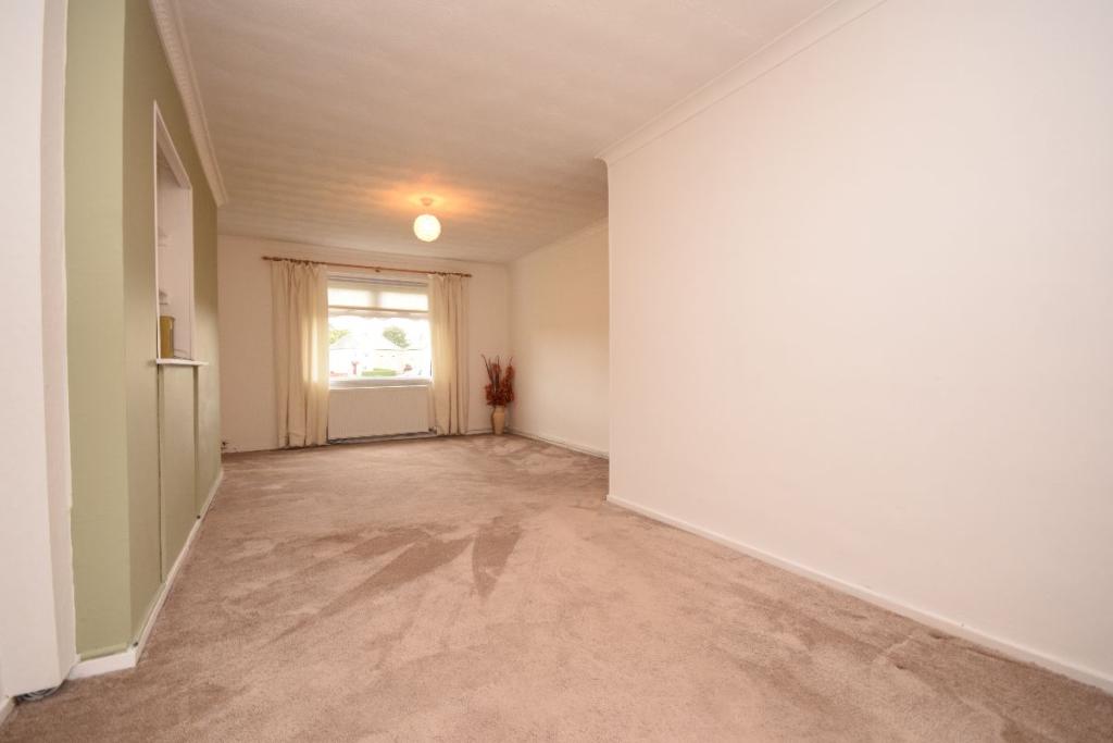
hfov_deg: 100.4
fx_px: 464
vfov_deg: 77.3
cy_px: 372
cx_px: 556
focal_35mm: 15
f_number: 5
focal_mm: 10
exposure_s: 1/100
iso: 800
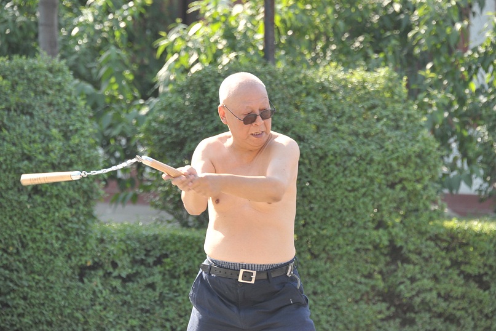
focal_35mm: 230
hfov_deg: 9.0
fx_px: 3169
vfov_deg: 6.0
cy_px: 166
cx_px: 248
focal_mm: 230
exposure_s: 1/250
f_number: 8
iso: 400
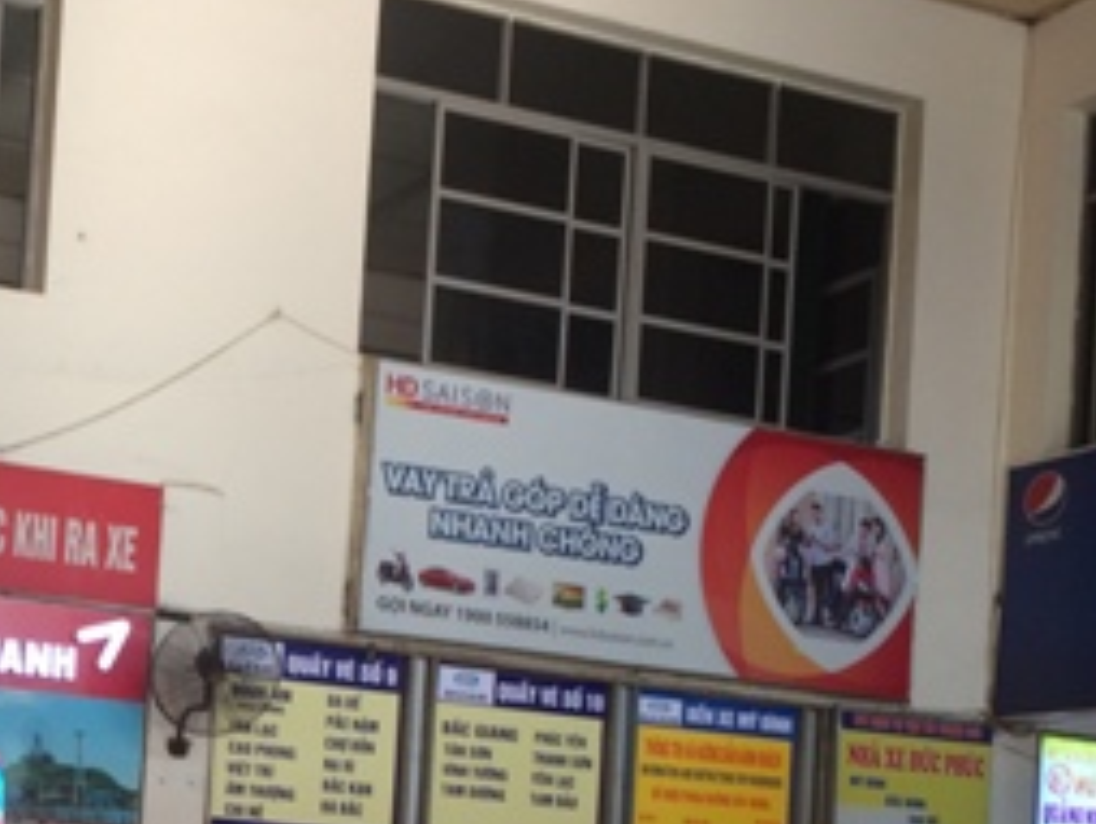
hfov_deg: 25.9
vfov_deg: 19.5
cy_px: 854
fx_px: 2313
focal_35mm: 73
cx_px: 142
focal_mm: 4.15
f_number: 2.2
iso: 32
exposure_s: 1/50
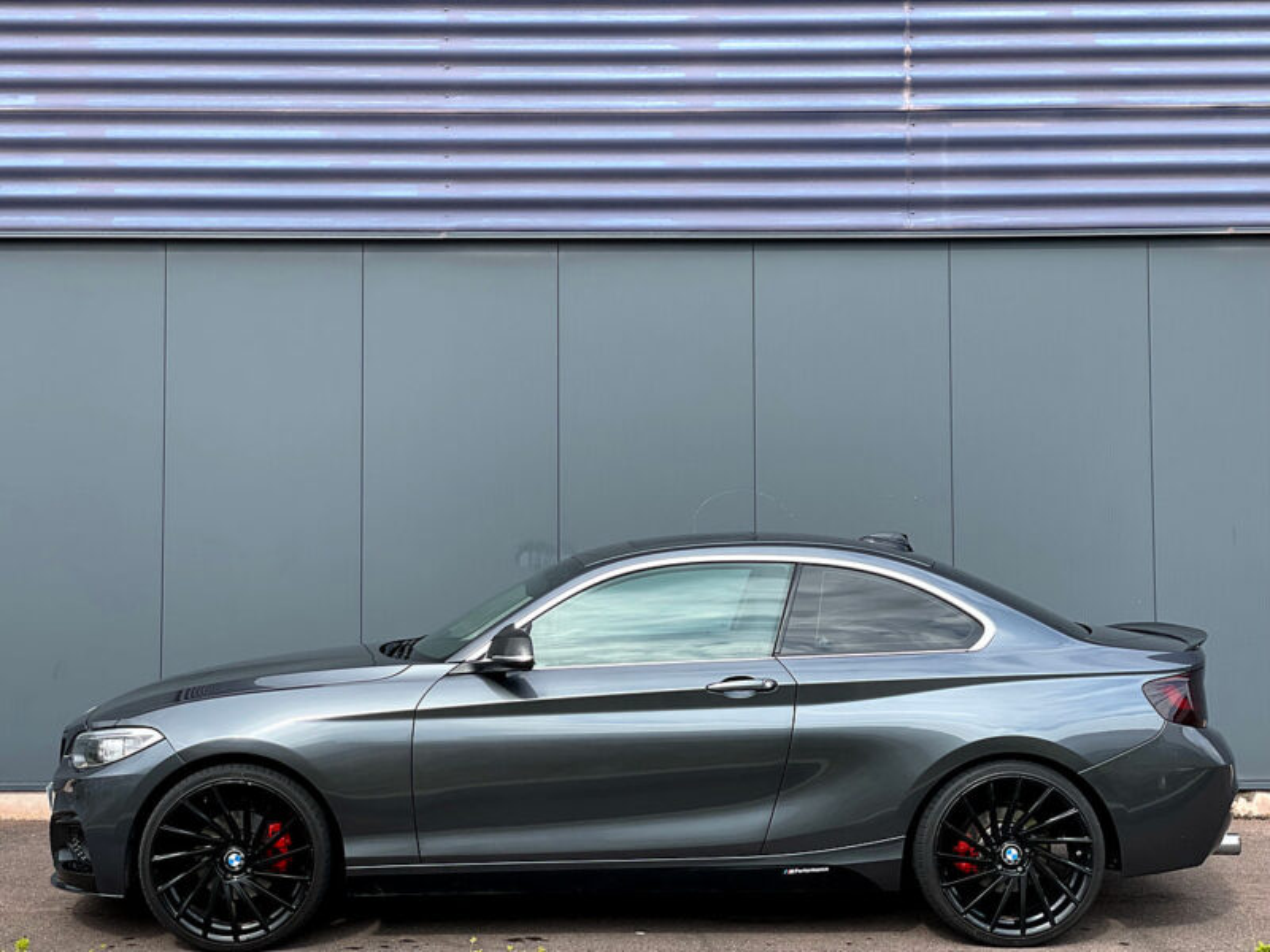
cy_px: 476
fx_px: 1908
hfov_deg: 36.8
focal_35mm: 52
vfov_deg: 28.0
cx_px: 635
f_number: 2
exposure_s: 1/813
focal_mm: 6
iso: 32
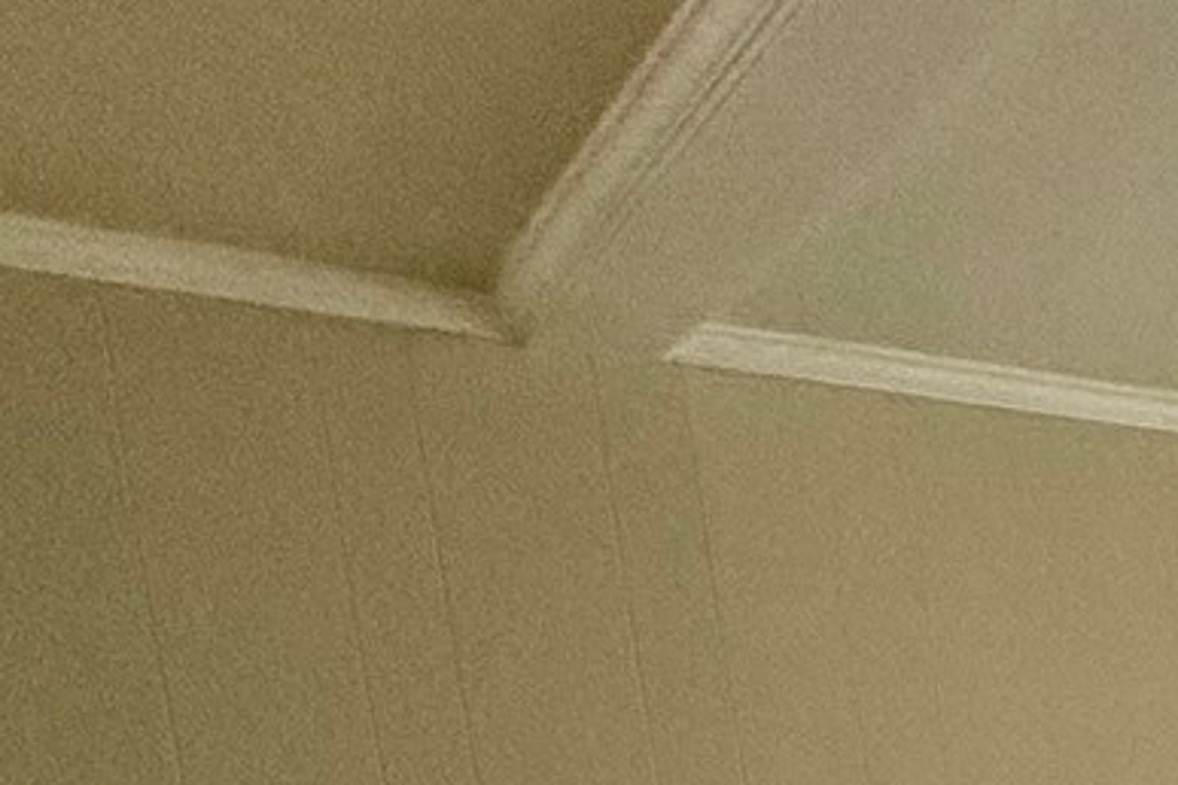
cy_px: 1561
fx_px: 2519
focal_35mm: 77
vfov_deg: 14.7
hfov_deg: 15.9
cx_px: 2697
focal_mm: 2.22
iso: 320
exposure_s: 1/98
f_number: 2.2
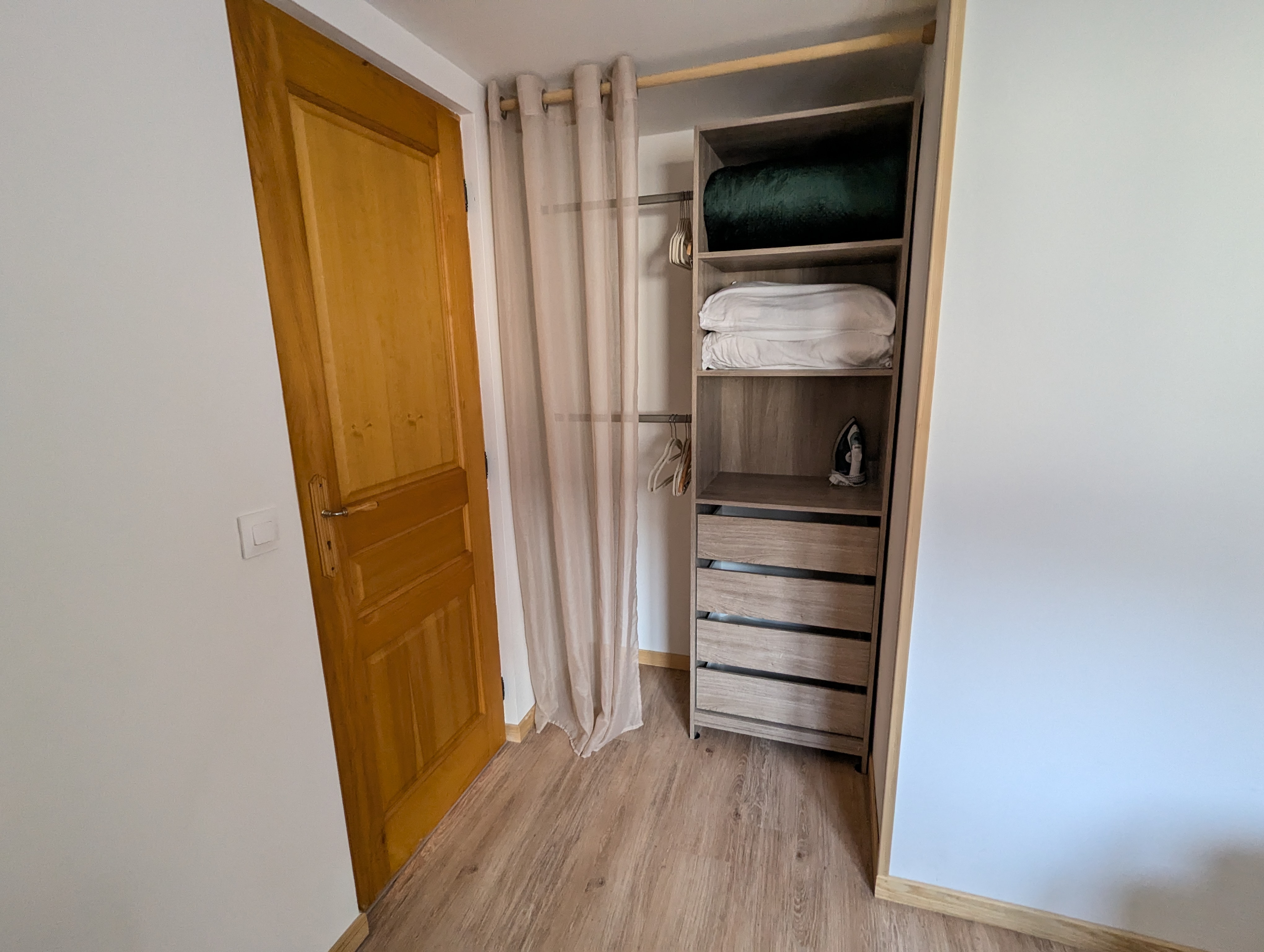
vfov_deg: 78.2
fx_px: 585
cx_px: 632
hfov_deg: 94.4
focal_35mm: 16
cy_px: 476
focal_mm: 2.35
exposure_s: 1/30
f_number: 2.2
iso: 265
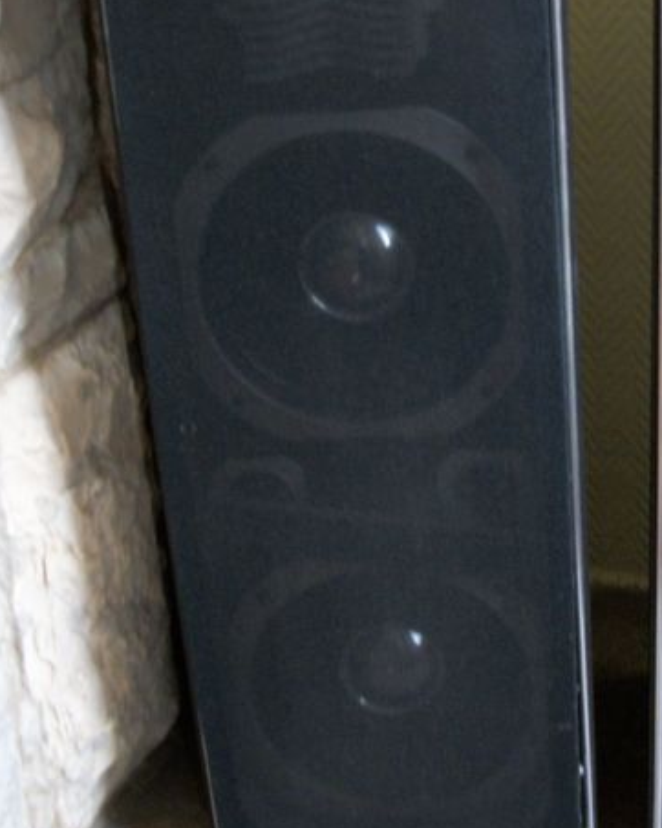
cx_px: 497
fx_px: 1691
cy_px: 265
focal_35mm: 69
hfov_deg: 22.0
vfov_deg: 27.3
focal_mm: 5.7
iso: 160
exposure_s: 1/30
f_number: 2.9
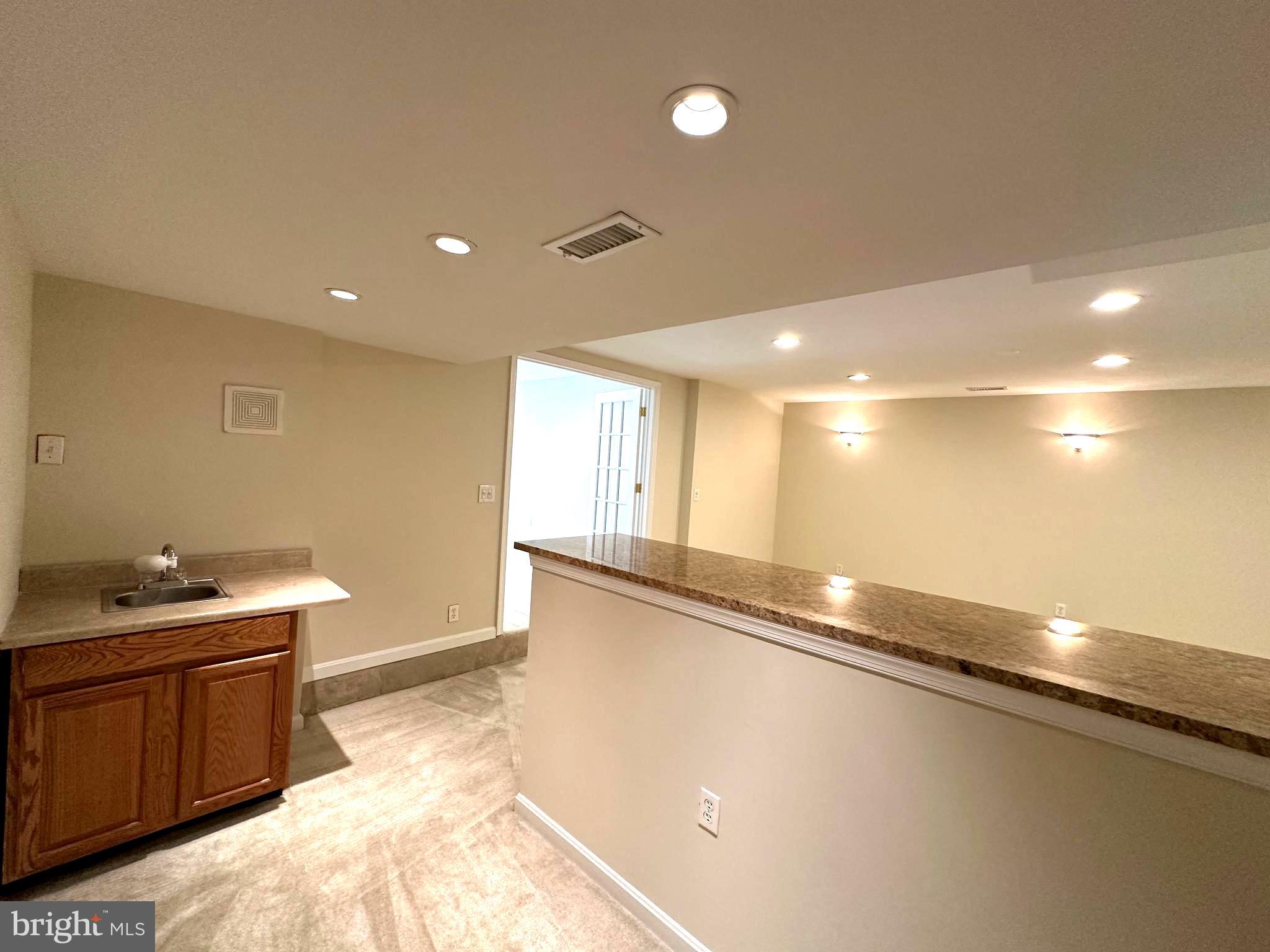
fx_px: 514
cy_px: 476
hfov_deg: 102.1
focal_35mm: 14
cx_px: 635
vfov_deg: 85.7
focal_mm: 2.22
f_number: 2.2
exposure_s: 1/120
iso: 250
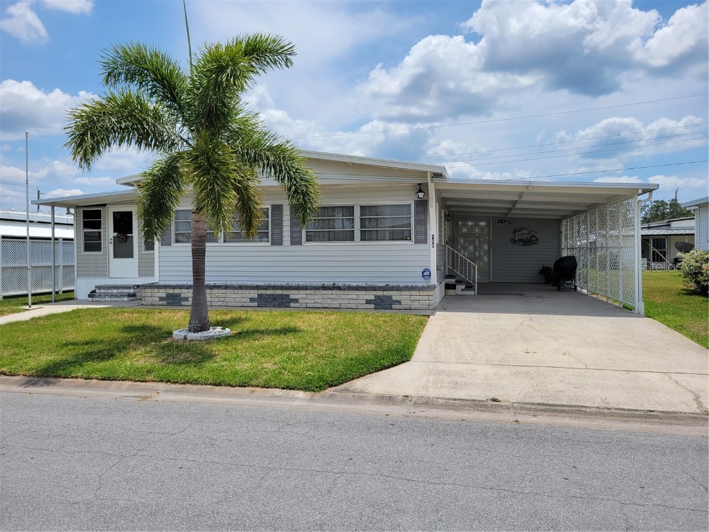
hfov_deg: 67.3
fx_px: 533
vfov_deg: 53.1
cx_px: 354
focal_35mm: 26
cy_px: 266
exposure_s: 1/4373
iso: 40
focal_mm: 5.4
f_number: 1.8
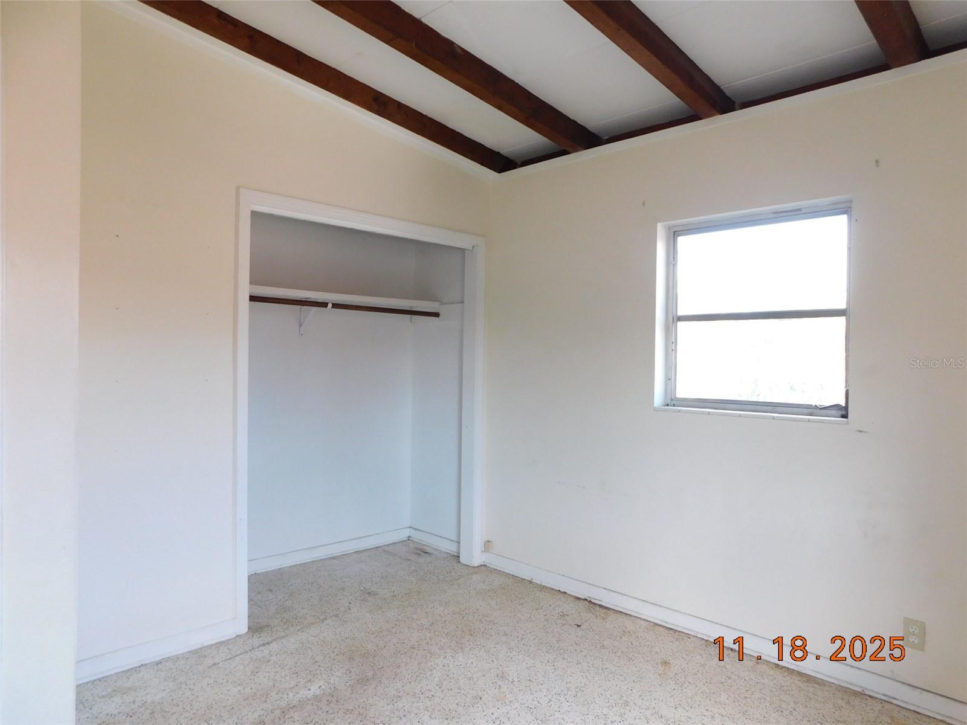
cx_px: 484
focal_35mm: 23
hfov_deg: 73.9
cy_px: 362
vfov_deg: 58.9
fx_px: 643
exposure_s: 1/30
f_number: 3
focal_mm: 4
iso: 250
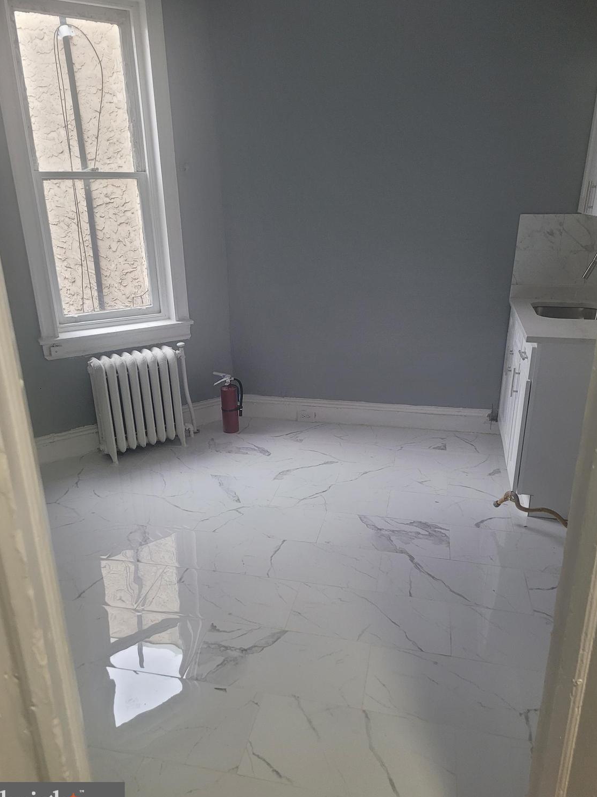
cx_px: 300
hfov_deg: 51.3
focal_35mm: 27
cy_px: 412
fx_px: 621
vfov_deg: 65.3
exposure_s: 1/119
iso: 250
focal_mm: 5.4
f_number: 1.8
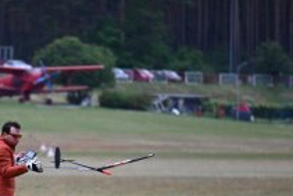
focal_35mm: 944
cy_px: 209
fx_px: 7688
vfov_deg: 1.5
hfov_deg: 2.2
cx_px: 48
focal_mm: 400
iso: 320
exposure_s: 1/640
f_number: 6.3
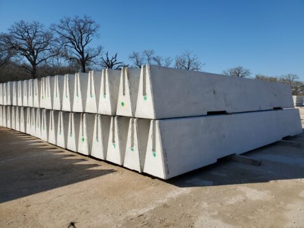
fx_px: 228
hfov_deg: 67.3
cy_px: 114
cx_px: 152
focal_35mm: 26
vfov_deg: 53.1
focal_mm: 4.3
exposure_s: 1/2010
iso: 50
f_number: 2.4
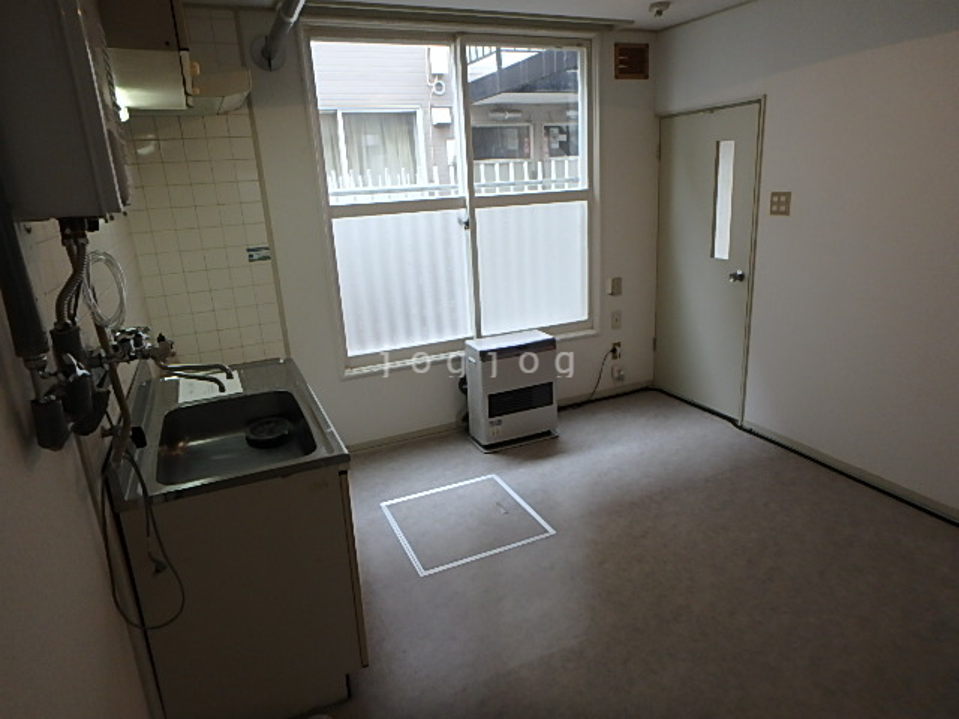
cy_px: 360
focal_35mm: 21
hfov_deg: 79.0
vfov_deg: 63.4
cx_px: 480
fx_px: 582
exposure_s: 1/40
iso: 200
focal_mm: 3.7
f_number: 3.5
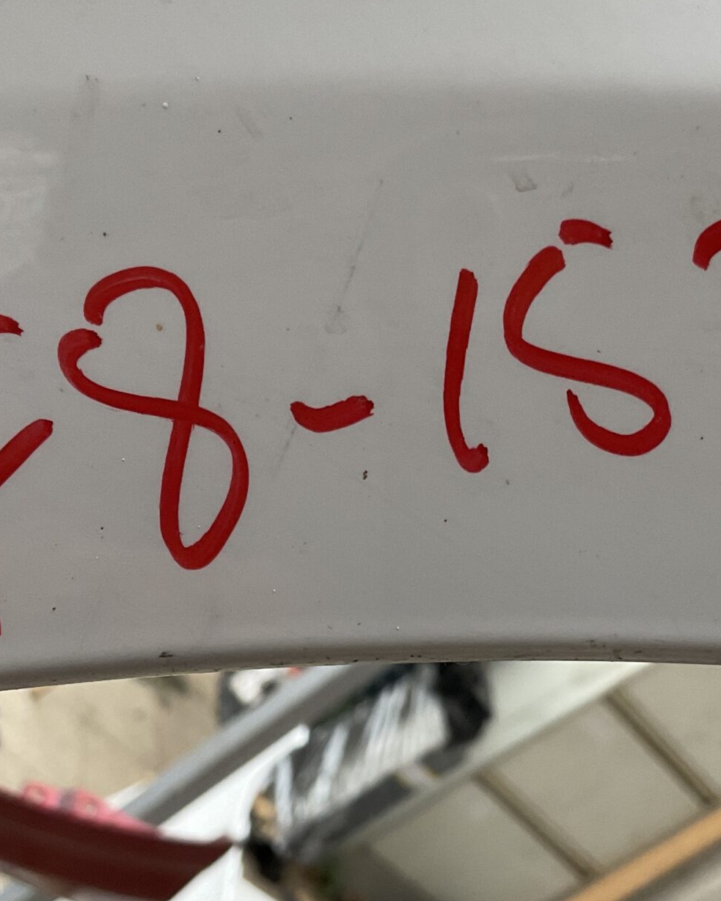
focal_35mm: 59
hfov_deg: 25.6
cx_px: 497
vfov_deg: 31.9
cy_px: 437
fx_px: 1573
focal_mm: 3
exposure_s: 1/100
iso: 64
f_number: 1.8
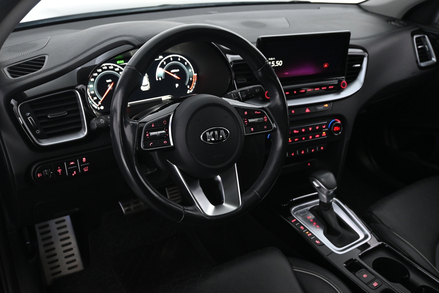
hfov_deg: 57.2
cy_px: 146
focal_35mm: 33
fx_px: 402
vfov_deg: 40.0
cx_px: 220
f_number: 4
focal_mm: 22
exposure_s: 1/40
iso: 2000
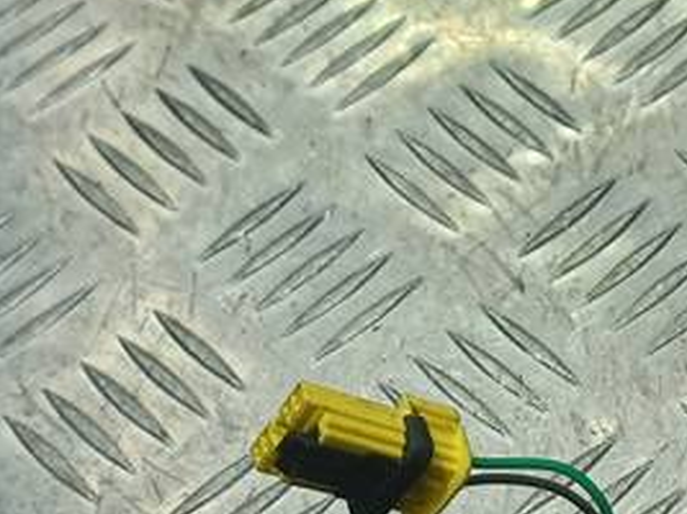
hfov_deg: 20.0
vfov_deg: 14.7
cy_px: 663
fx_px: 1904
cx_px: 633
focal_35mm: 96
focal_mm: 4.6
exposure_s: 1/100
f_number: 1.8
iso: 32
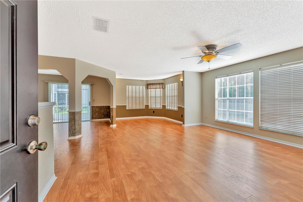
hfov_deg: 104.3
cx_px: 152
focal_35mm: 14
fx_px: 118
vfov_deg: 81.2
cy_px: 101
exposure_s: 1/20
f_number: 8
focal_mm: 14
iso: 100
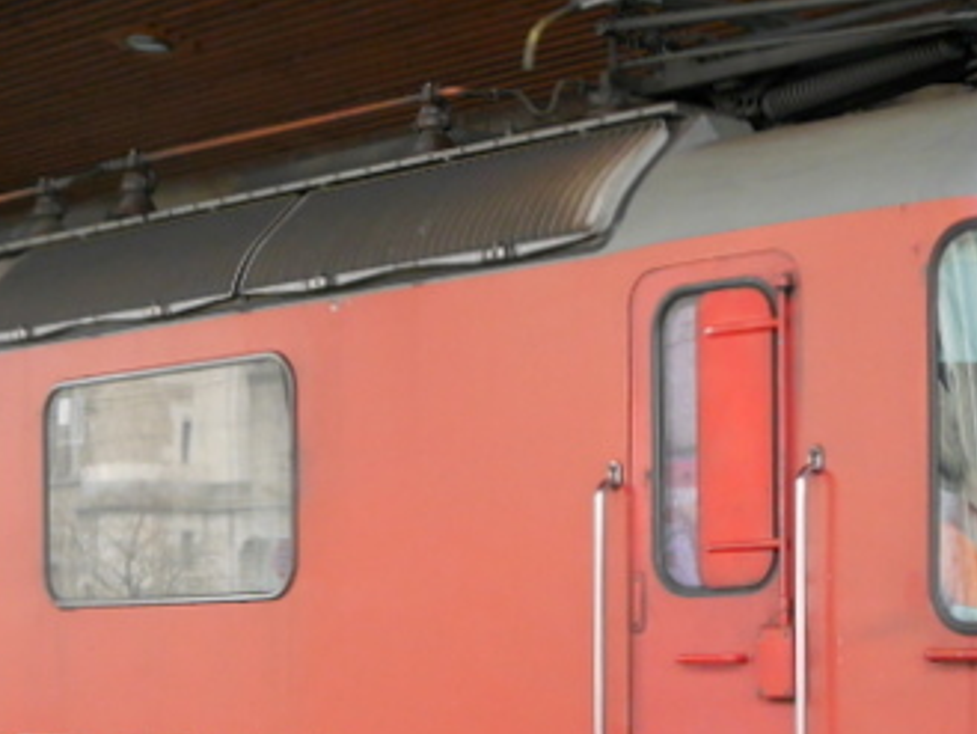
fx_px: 3021
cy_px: 691
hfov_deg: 18.4
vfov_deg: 13.7
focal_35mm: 107
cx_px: 540
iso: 500
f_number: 3.8
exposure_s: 1/60
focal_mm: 16
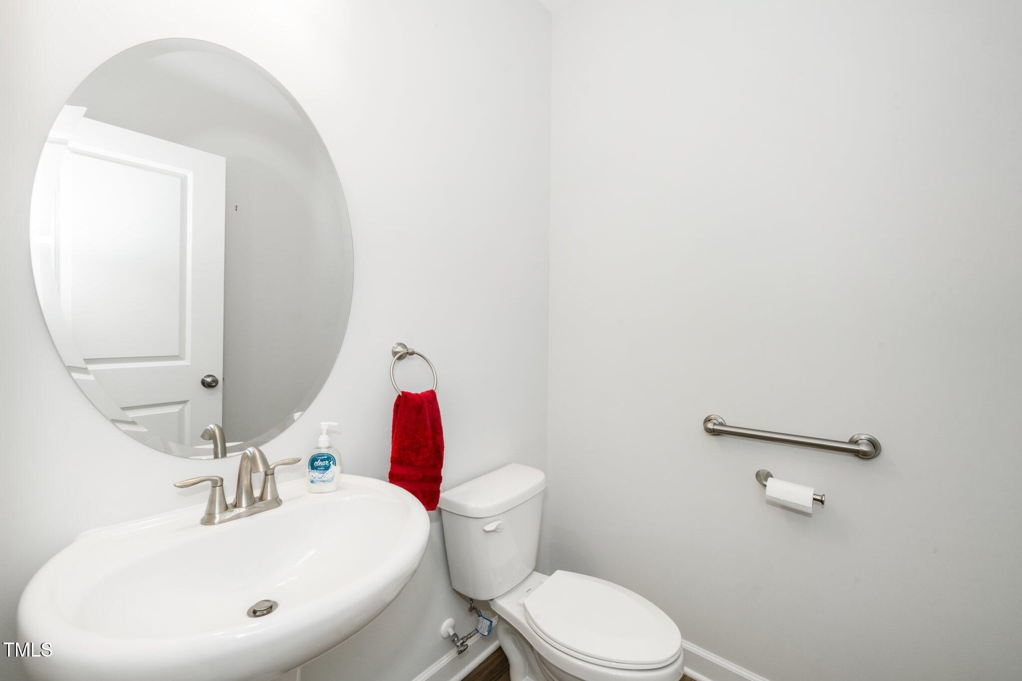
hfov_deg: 104.3
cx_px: 511
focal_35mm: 14
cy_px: 340
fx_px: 397
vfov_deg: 81.2
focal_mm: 14
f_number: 11
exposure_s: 1/25
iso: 640
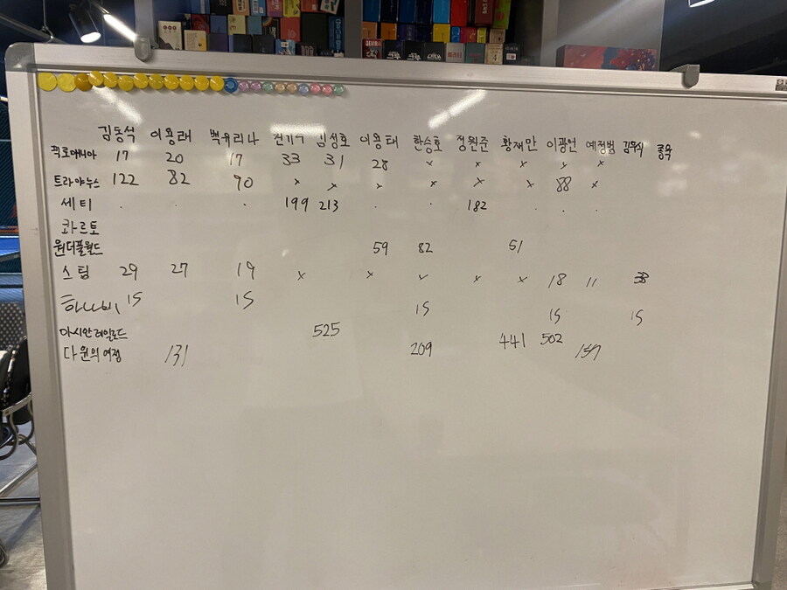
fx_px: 591
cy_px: 295
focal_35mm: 26
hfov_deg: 67.3
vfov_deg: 53.1
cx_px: 394
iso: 160
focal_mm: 4.25
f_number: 1.8
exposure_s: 1/60
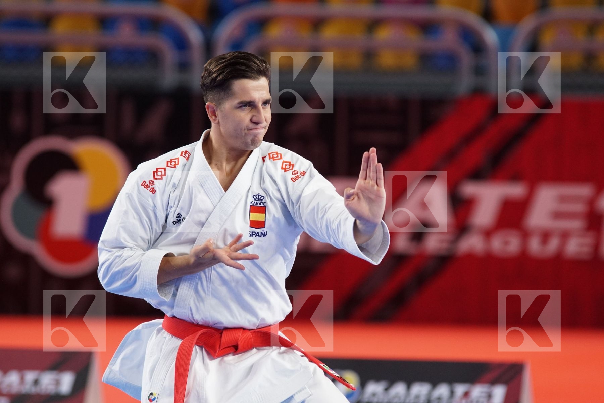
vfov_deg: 4.6
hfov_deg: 6.9
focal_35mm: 300
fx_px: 5033
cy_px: 202
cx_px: 302
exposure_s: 1/400
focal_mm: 200
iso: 1000
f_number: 3.2
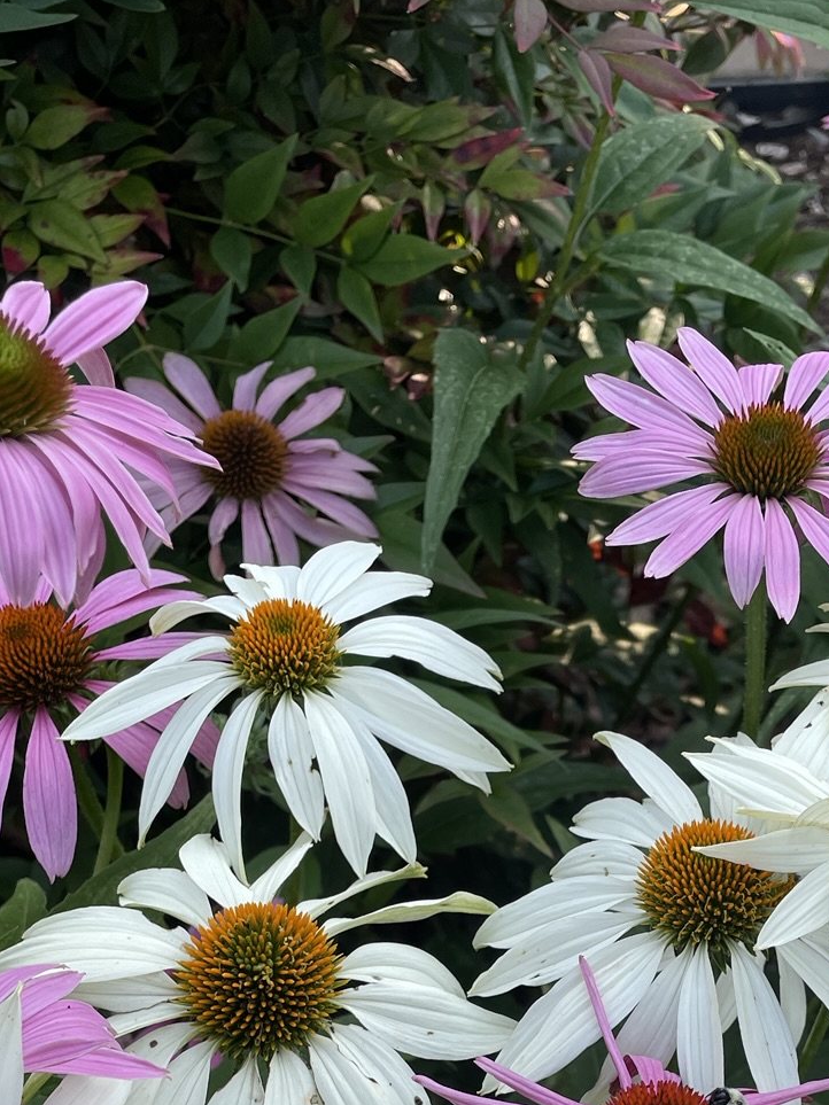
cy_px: 1069
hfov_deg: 26.7
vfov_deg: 33.0
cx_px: 621
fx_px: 1725
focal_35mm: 54
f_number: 1.6
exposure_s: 1/633
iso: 32
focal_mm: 4.2
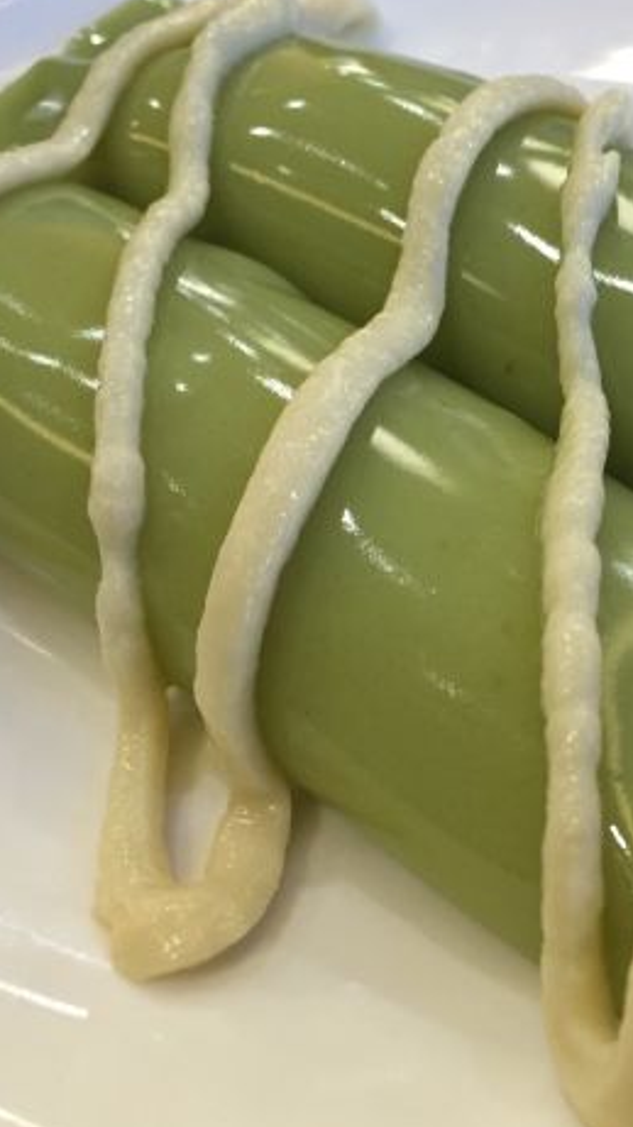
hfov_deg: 24.5
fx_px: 1434
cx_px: 496
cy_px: 551
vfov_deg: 42.9
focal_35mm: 48
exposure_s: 1/33
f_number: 2.2
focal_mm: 4.15
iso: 250
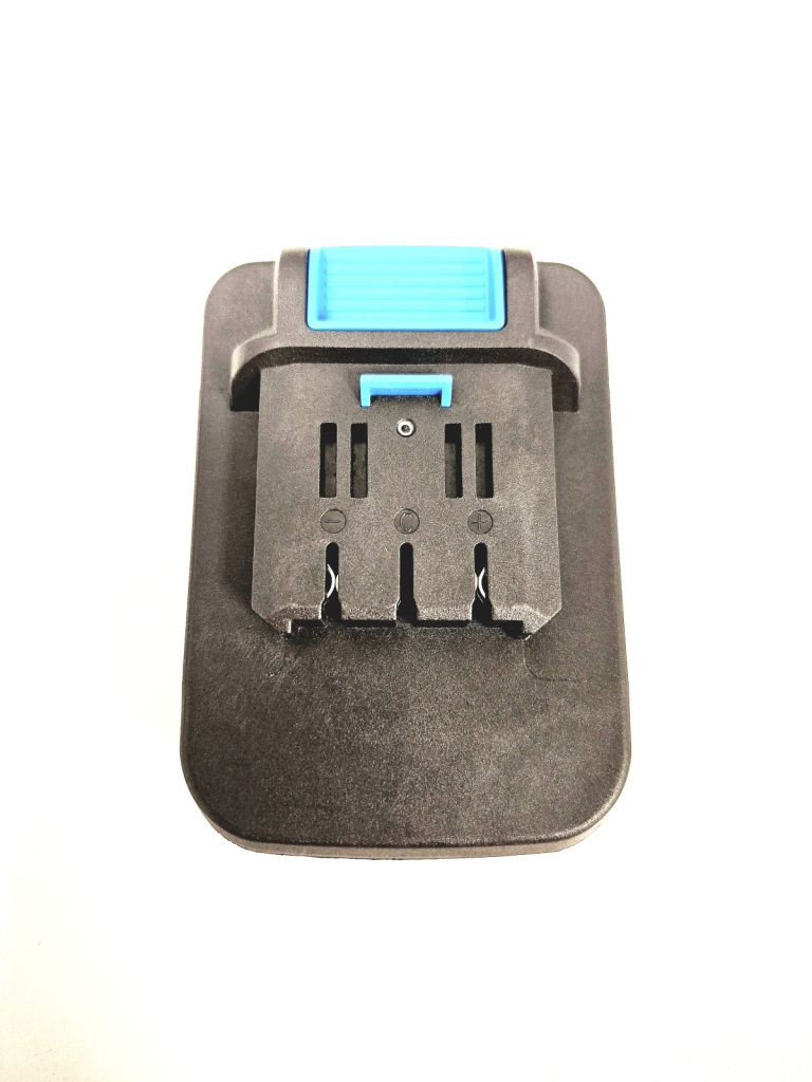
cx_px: 406
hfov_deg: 58.9
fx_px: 719
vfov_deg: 73.9
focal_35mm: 23
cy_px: 541
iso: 320
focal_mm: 5.54
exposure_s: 1/50
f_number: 1.8
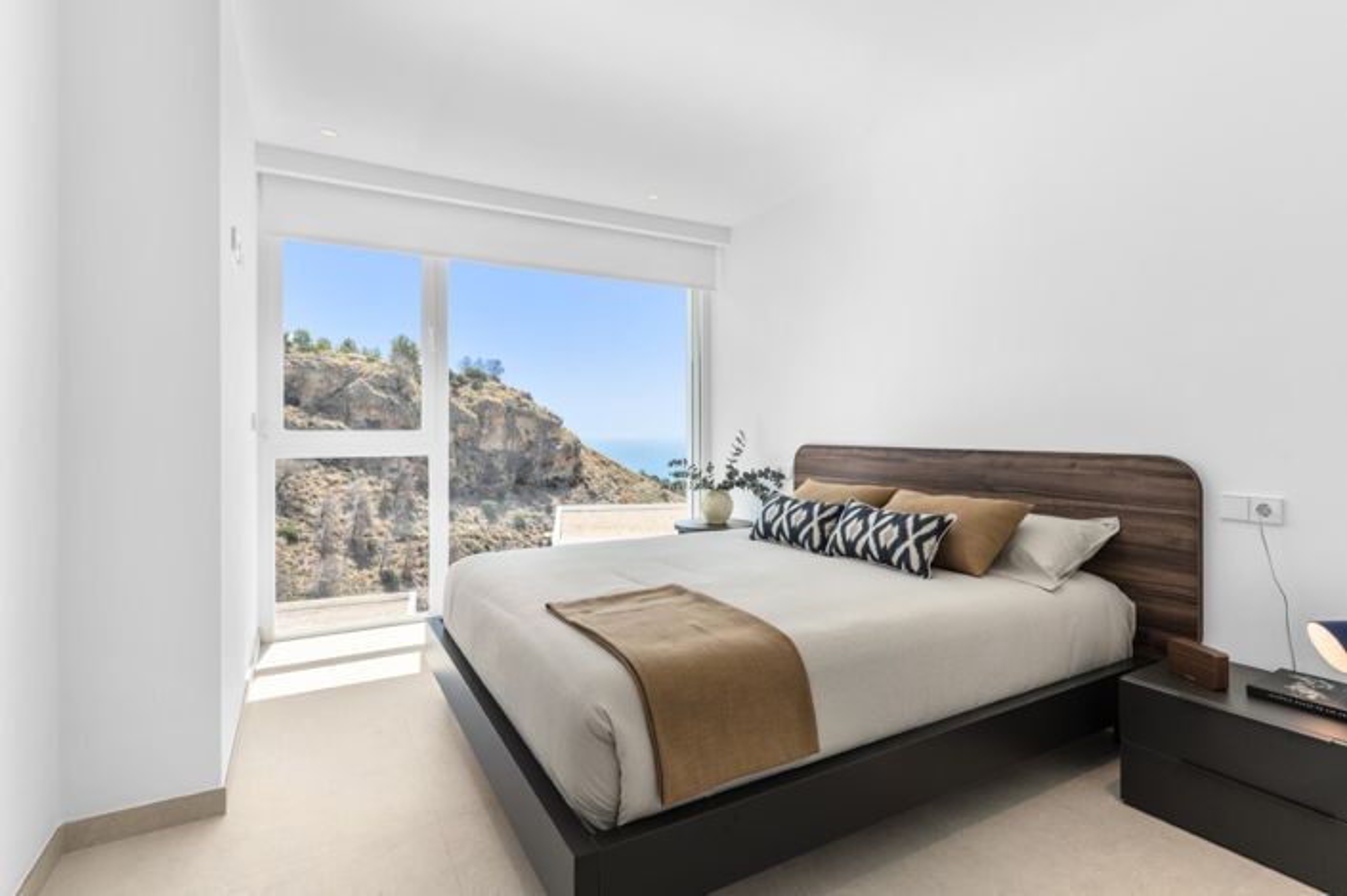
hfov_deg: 93.3
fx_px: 636
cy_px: 448
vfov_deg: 70.4
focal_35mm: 17
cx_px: 674
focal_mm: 17
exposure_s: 1/80
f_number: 9
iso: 50
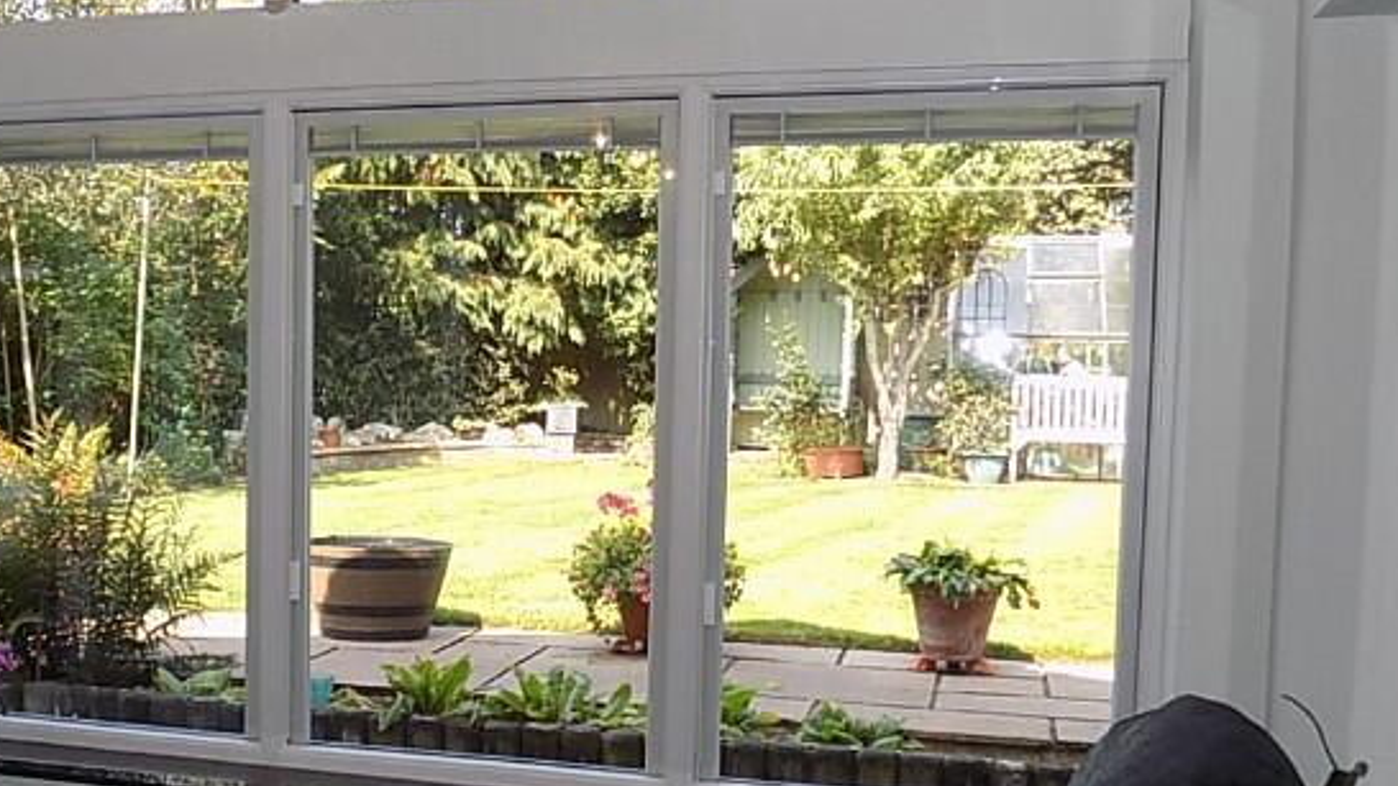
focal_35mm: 47
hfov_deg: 42.5
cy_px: 507
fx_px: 1742
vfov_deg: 25.3
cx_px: 371
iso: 80
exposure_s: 1/125
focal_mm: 4
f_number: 3.1
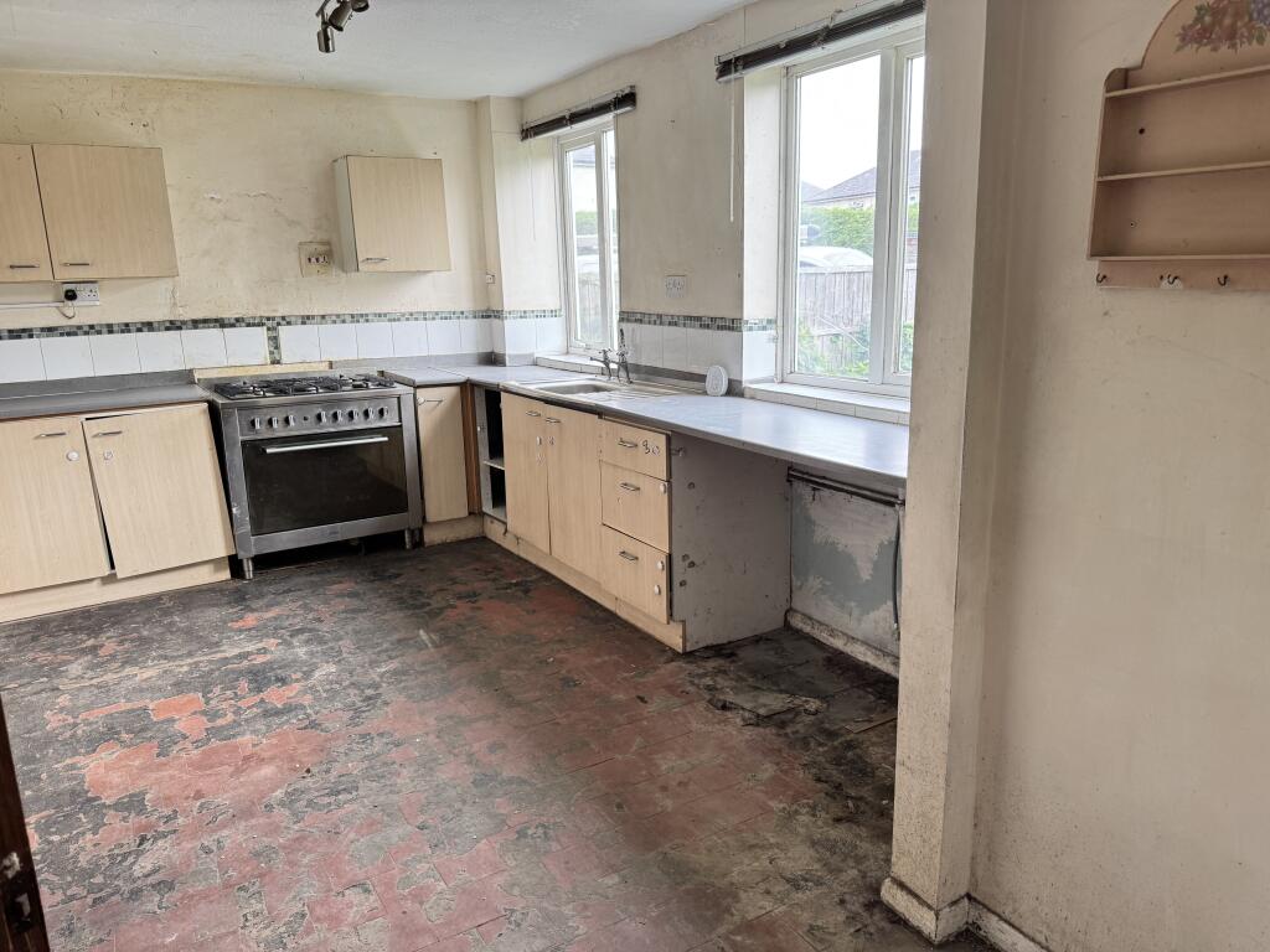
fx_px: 881
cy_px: 476
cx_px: 635
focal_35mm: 24
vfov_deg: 56.8
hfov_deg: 71.6
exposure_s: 1/121
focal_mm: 6.76
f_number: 1.78
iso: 160
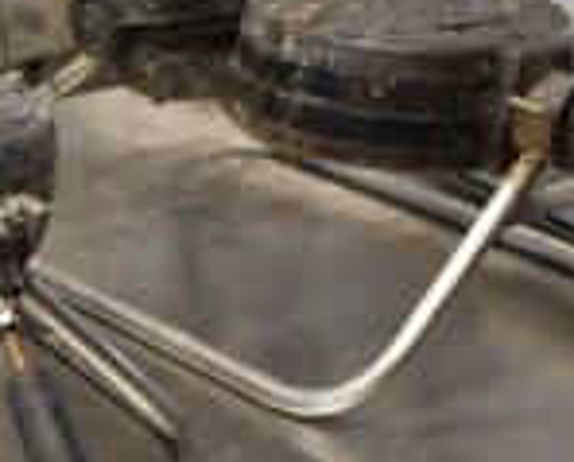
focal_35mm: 116
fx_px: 1975
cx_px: -4
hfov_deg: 16.2
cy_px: 765
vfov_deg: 12.4
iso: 400
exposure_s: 1/30
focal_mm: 20
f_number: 3.5
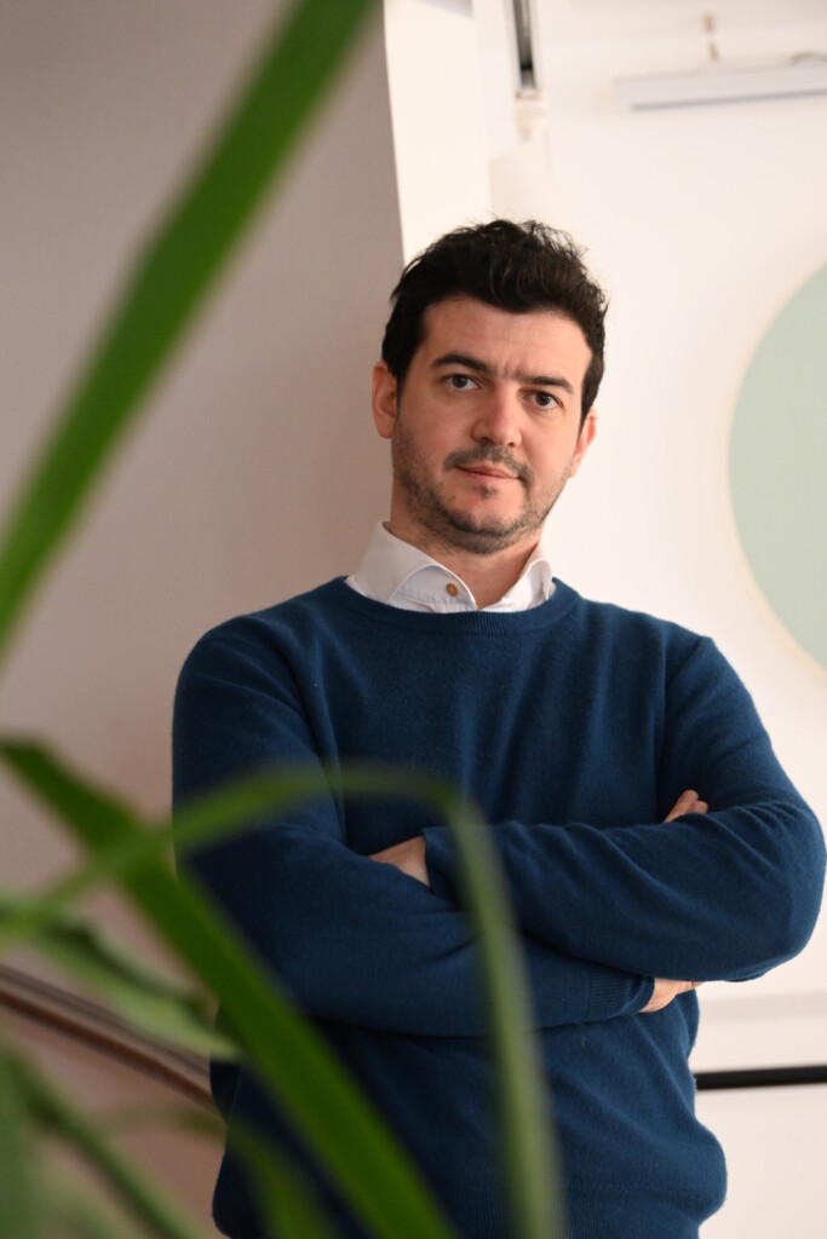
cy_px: 620
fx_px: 4478
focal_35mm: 130
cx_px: 414
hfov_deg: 10.6
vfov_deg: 15.8
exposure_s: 1/200
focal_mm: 130
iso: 3200
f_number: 4.5
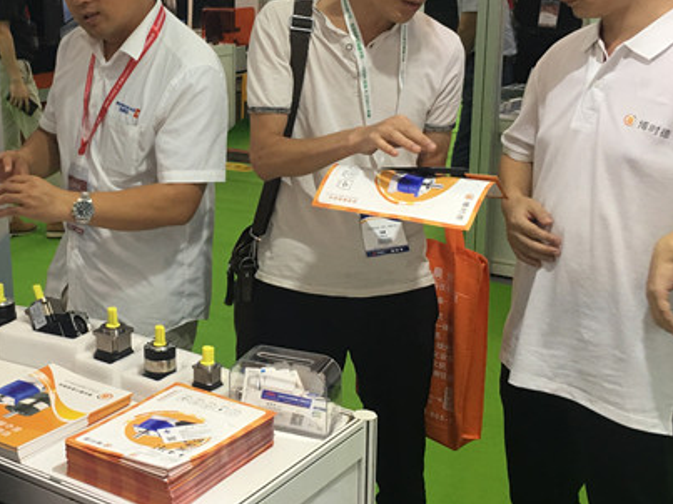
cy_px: 227
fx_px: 1050
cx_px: 165
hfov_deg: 34.8
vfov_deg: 27.0
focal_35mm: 54
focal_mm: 4.15
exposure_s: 1/33
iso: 50
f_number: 2.2
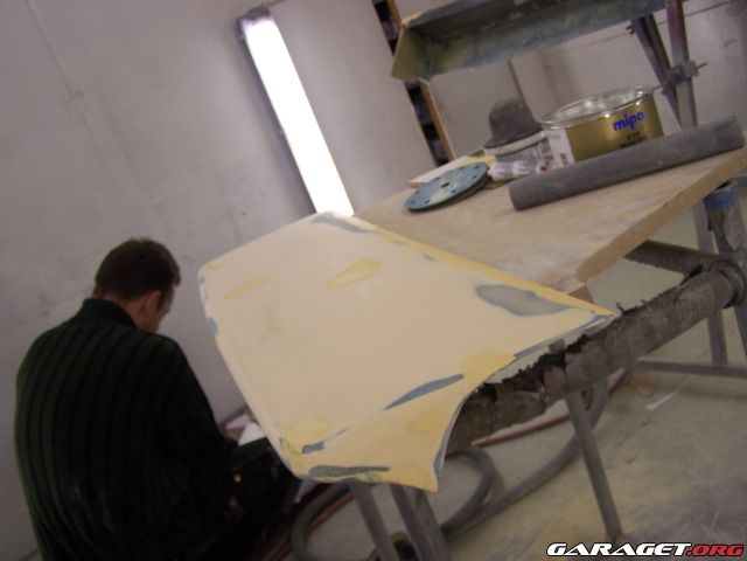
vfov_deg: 37.7
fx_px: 820
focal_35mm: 38
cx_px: 374
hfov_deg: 49.0
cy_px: 280
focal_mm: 6.3
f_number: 2.8
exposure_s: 1/30
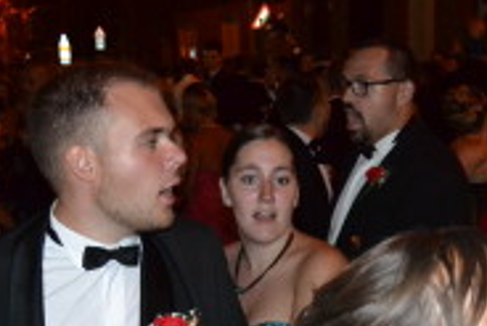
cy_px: 368
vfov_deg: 15.5
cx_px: 265
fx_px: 1164
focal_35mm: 86
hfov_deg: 23.6
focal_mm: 22
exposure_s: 1/60
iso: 3200
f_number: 3.5
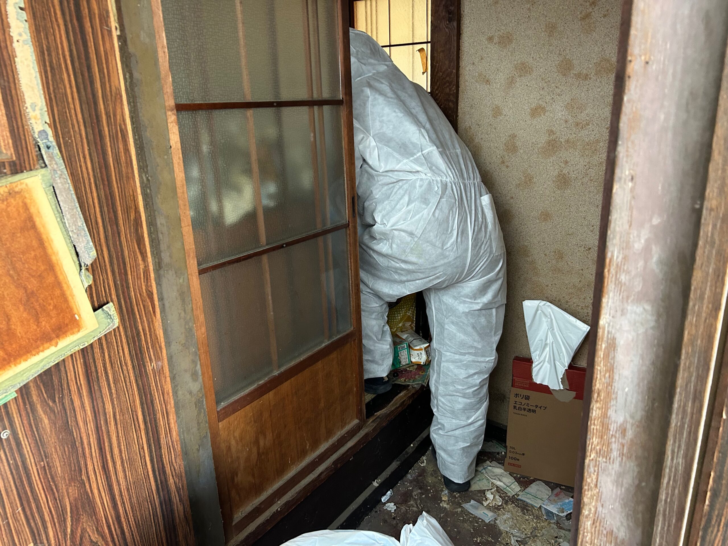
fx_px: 547
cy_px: 273
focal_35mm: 26
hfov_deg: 67.3
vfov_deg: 53.1
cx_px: 364
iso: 250
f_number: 1.5
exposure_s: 1/60
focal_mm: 5.7
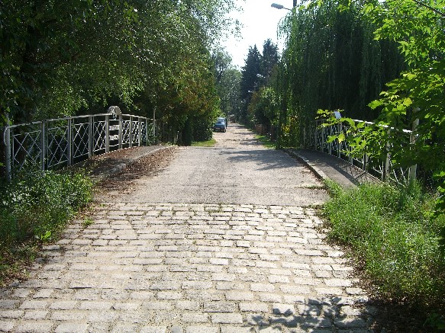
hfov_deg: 49.0
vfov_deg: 37.7
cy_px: 166
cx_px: 222
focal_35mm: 38
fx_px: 488
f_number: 4
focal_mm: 7.9
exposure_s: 1/400
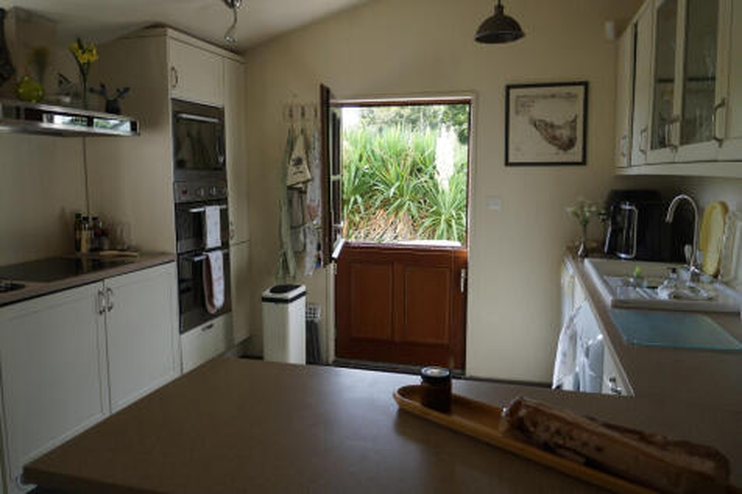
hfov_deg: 67.4
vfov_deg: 47.9
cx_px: 371
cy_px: 247
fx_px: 556
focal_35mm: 27
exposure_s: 1/160
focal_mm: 18
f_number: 4
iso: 125
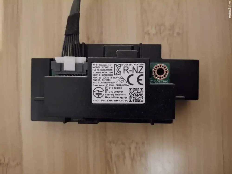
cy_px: 87
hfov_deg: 69.4
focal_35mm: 25
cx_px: 116
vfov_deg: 54.9
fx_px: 168
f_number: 1.8
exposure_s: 1/17
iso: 1600
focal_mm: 4.69
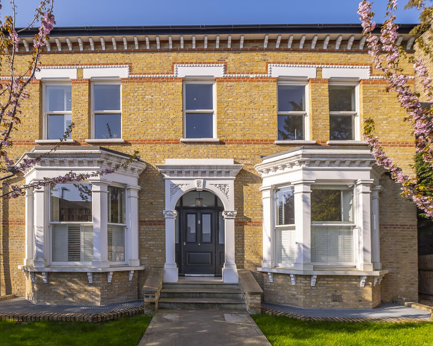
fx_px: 218
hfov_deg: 89.1
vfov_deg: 77.0
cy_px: 172
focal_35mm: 17
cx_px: 187
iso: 320
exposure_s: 1/500
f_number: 5.6
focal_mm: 10
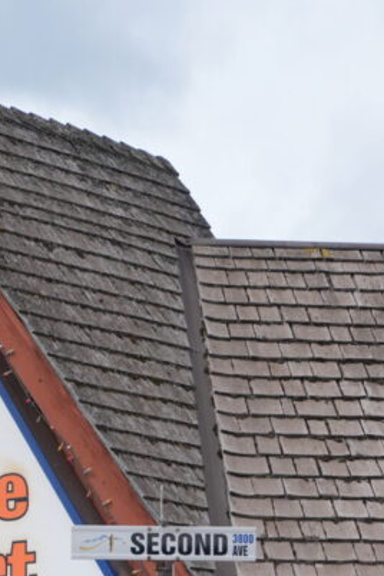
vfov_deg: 10.7
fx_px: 3056
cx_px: -79
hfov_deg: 7.1
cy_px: 438
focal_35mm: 191
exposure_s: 1/400
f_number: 5.6
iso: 100
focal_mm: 50
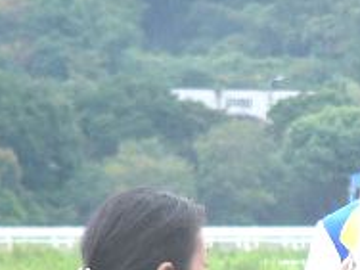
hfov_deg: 4.0
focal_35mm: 497
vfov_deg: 3.0
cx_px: 596
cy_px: 197
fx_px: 5169
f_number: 2.8
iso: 50
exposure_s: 1/60
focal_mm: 24.3
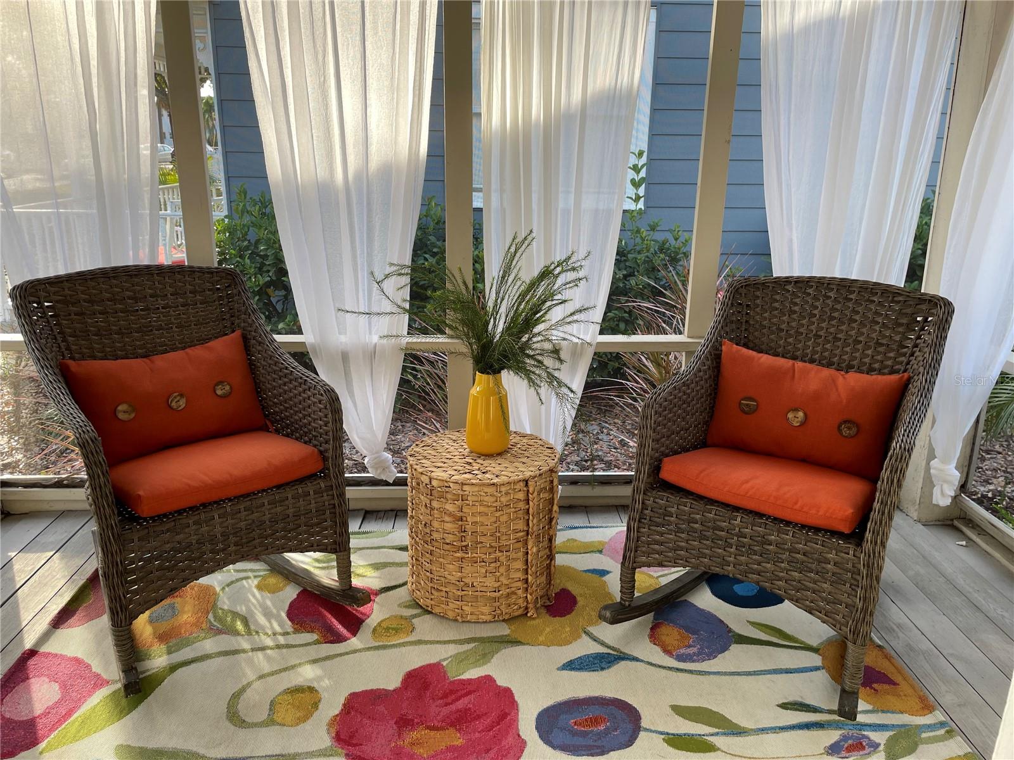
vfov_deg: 53.1
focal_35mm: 26
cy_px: 380
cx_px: 507
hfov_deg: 67.3
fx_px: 762
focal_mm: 4.2
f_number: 1.6
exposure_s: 1/124
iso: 32
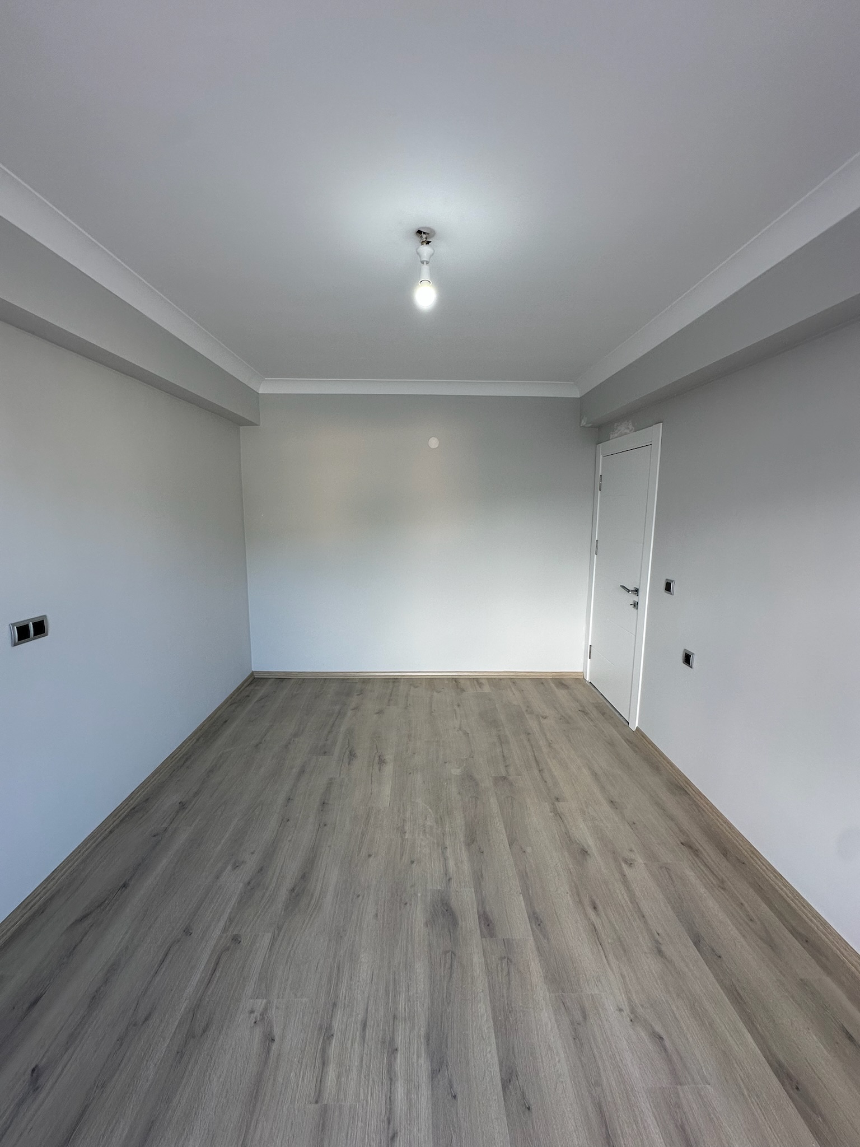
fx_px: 464
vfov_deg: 102.1
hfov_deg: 85.7
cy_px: 574
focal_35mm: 14
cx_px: 430
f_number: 2.2
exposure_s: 1/99
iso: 80
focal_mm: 2.22
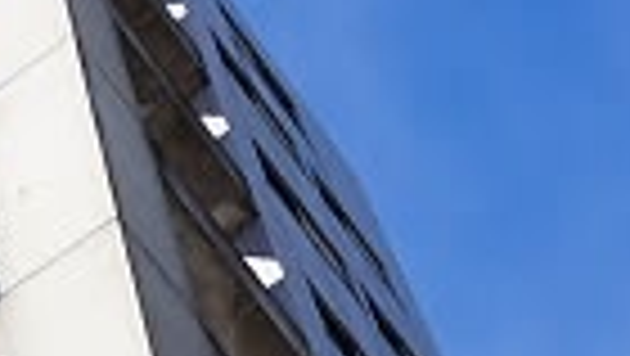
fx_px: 2173
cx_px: -151
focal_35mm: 130
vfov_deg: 9.0
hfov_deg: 15.8
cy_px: 613
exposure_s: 1/80
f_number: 13
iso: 100
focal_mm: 16
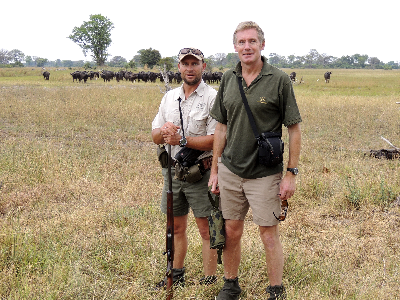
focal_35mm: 70
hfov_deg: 27.8
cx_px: 200
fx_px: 809
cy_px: 150
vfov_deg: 21.0
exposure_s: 1/160
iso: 100
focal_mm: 12.4
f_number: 3.9
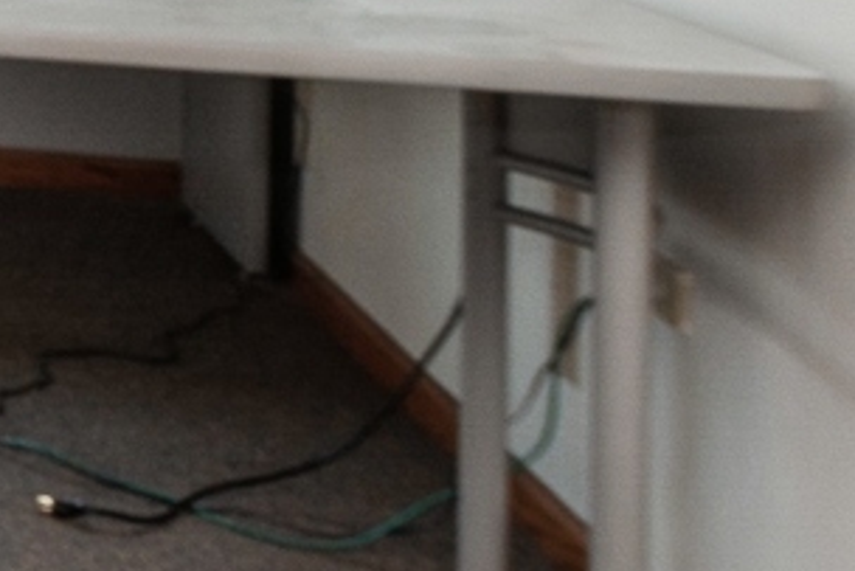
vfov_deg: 15.5
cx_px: -1389
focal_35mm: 80
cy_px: -323
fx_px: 1901
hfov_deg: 13.6
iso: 250
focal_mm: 10
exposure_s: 1/30
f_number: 7.1
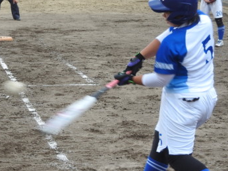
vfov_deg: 6.8
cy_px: 91
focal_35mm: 217
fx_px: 1428
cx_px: 72
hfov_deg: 9.1
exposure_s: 1/200
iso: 100
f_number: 5
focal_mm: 22.4
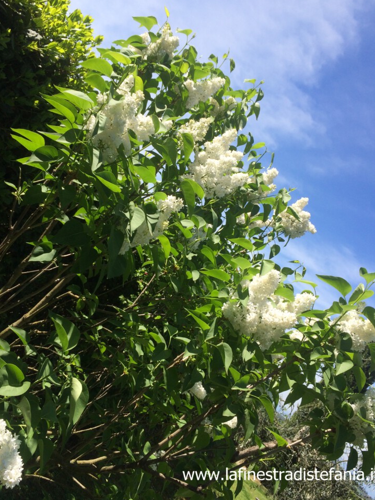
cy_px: 251
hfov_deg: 45.4
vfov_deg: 58.4
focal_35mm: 31
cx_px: 182
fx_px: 448
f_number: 2.2
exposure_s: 1/1642
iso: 32
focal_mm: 4.15
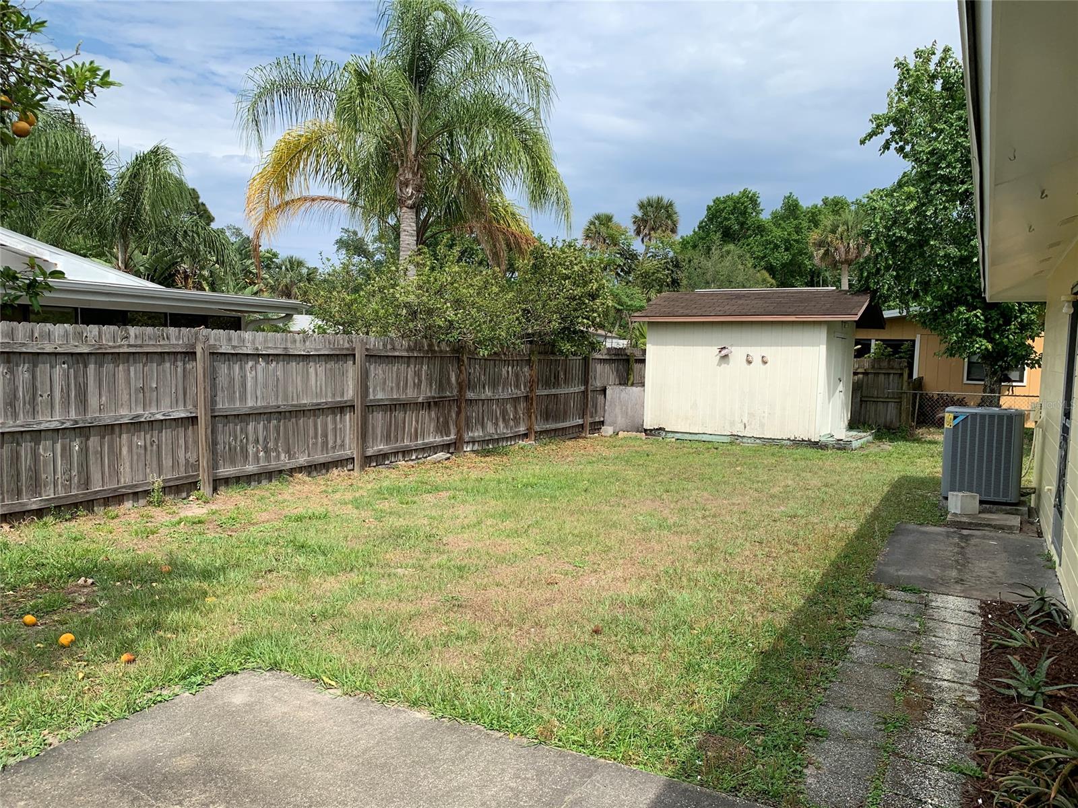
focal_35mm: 26
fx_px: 810
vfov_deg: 53.1
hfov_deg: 67.3
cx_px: 539
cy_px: 404
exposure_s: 1/2309
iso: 25
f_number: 1.8
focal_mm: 4.25
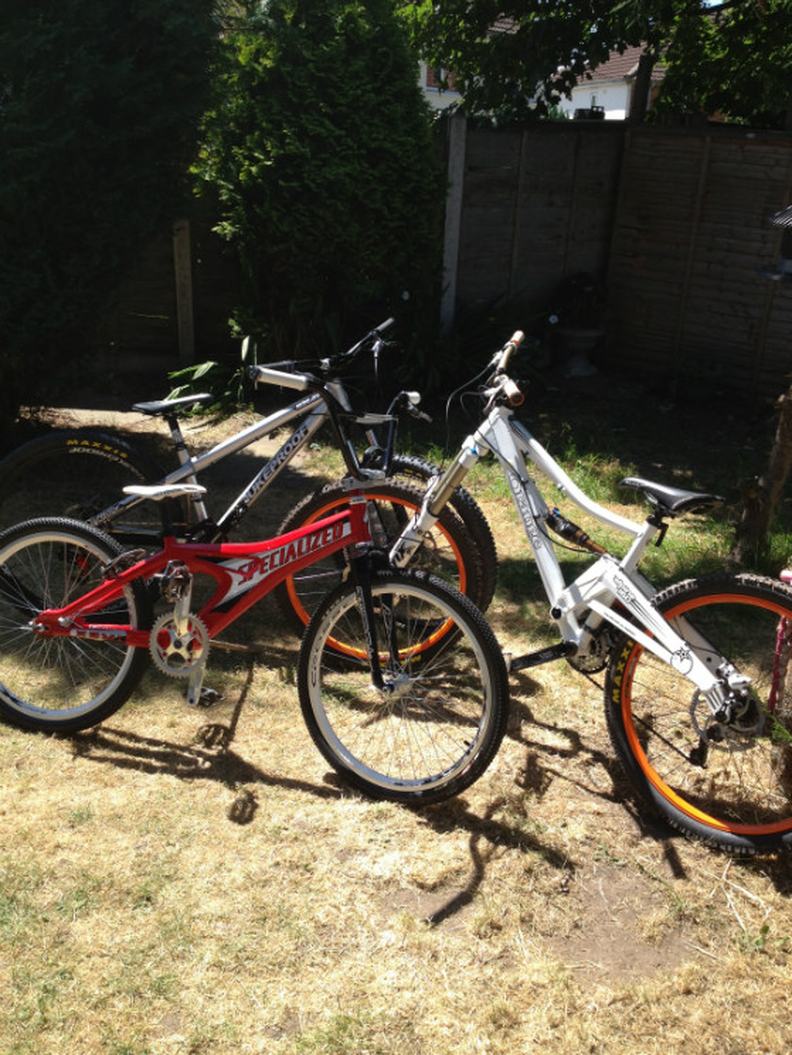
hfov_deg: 40.7
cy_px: 528
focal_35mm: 35
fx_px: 1067
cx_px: 396
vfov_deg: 52.6
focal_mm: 4.28
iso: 50
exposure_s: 1/657
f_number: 2.4
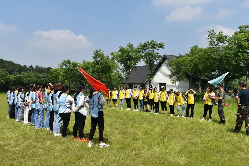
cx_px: 124
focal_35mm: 33
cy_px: 83
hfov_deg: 57.2
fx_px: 228
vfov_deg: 40.0
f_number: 9
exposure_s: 1/320
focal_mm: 22
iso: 100
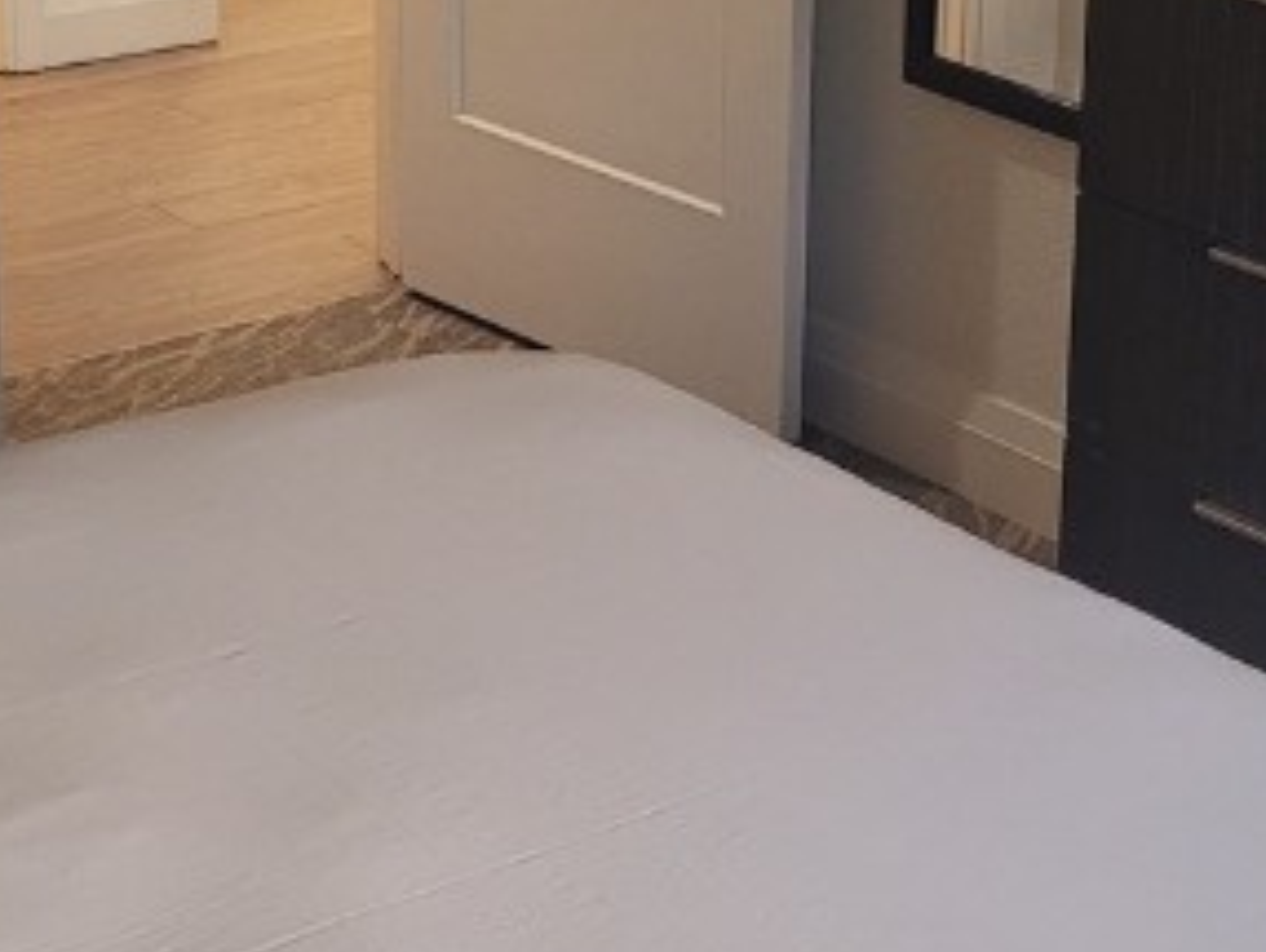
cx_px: 757
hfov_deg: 21.0
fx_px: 3404
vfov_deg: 15.7
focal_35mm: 93
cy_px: 89
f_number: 1.8
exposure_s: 1/60
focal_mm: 5.4
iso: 200
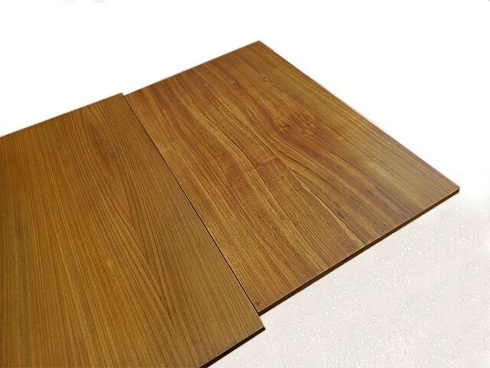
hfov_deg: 69.4
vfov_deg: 54.9
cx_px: 245
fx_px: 354
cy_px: 184
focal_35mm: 25
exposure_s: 1/524
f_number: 1.8
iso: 400
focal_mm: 4.6
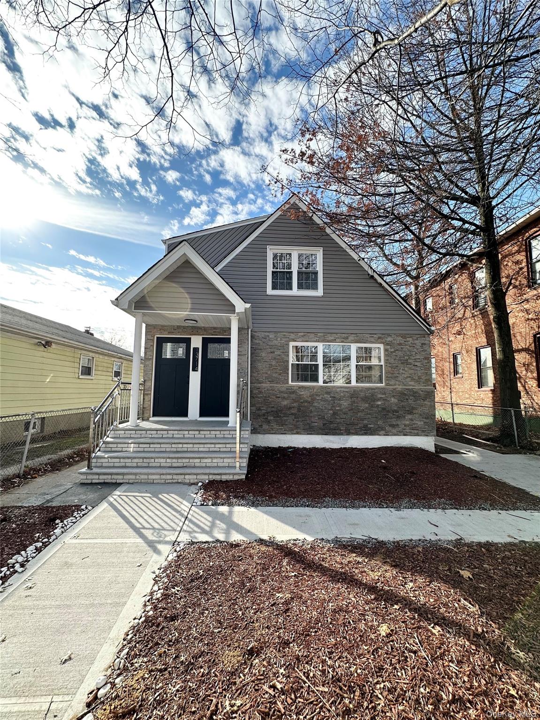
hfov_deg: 85.6
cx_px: 270
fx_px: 291
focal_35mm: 14
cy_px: 360
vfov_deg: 102.1
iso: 40
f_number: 2.2
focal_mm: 2.22
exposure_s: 1/678
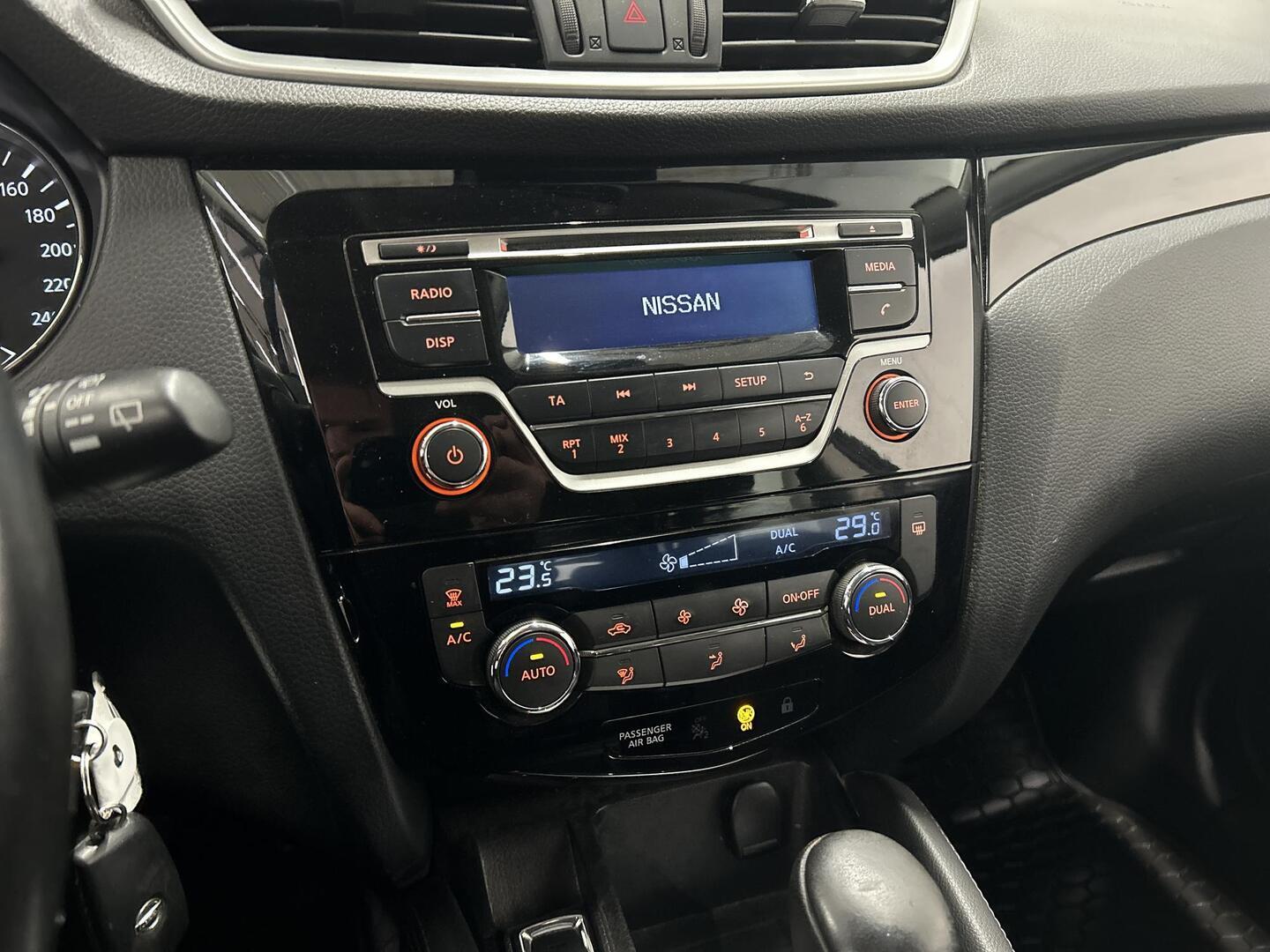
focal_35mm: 26
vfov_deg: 53.1
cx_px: 635
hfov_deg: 67.3
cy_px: 476
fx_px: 954
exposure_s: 1/36
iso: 500
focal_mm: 5.7
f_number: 1.5
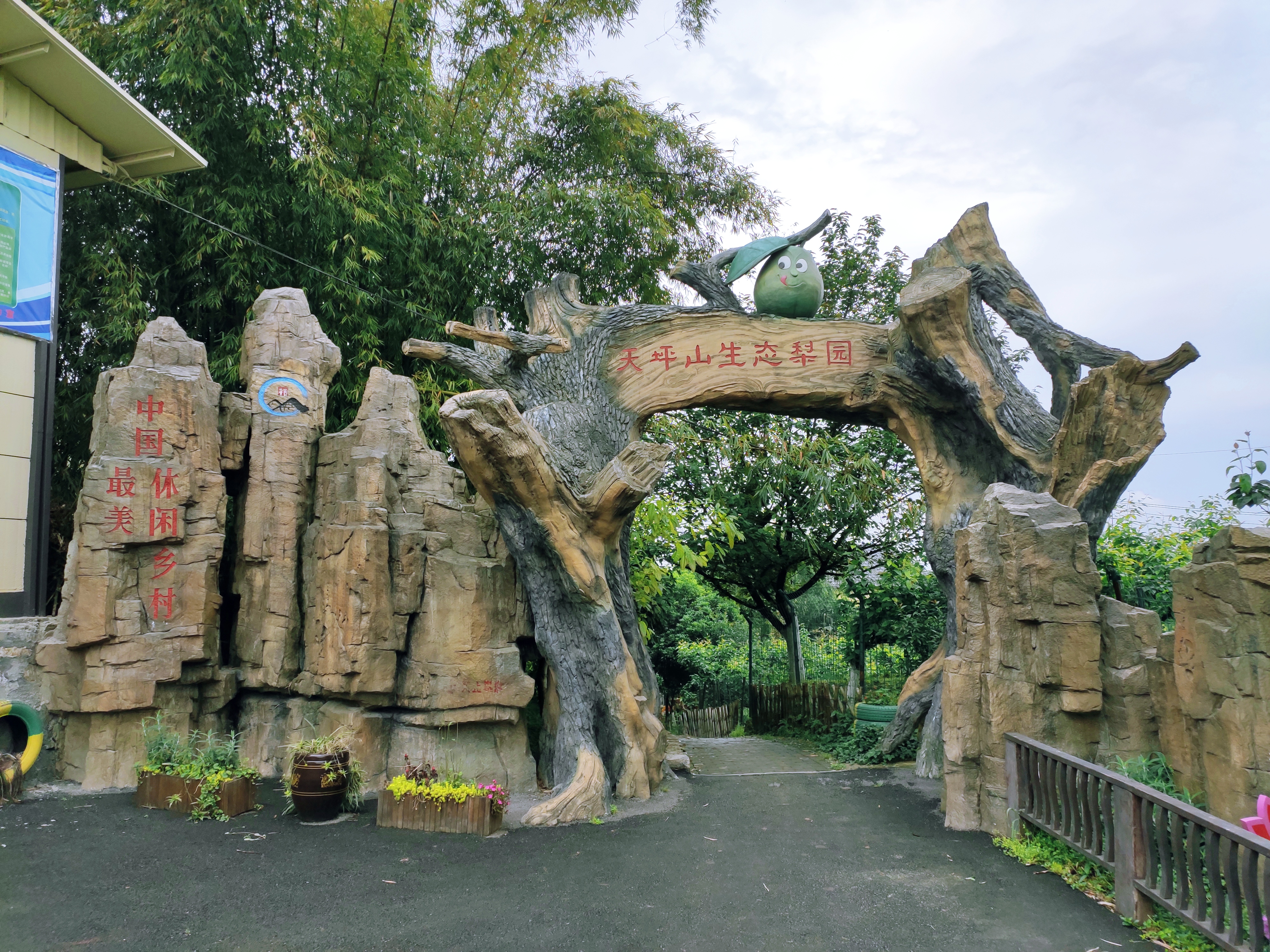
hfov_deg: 69.4
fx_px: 917
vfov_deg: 54.9
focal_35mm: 25
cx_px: 635
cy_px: 476
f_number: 1.79
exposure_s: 1/1690
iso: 113
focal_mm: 4.74
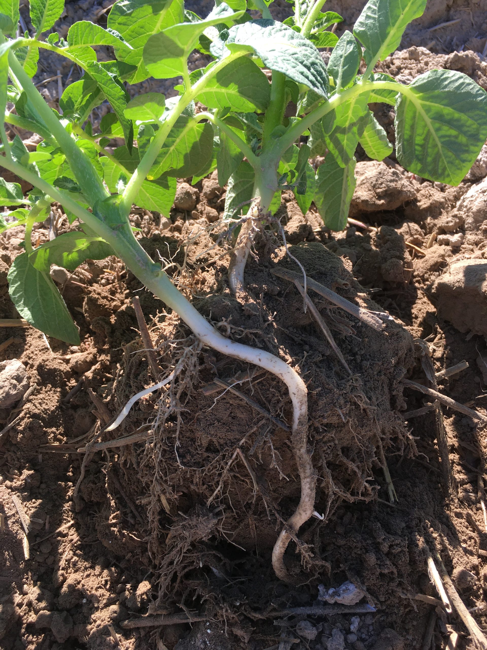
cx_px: 244
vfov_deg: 61.7
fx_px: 544
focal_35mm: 29
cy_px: 325
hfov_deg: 48.2
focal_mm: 4.15
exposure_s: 1/444
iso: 25
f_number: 2.2
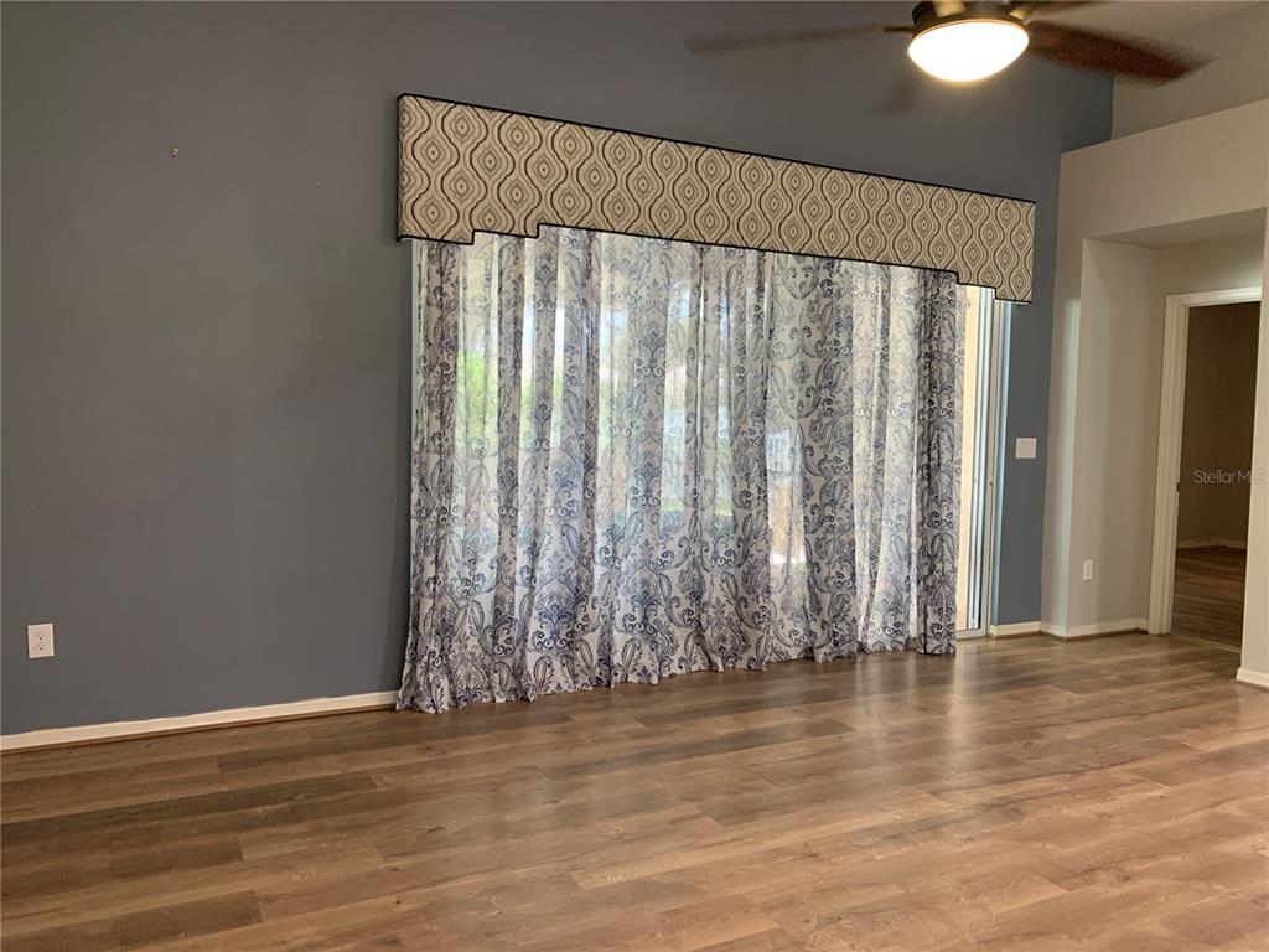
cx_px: 634
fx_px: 953
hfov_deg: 67.3
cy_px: 476
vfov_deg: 53.1
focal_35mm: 26
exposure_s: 1/60
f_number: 1.8
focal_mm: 4.25
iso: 250
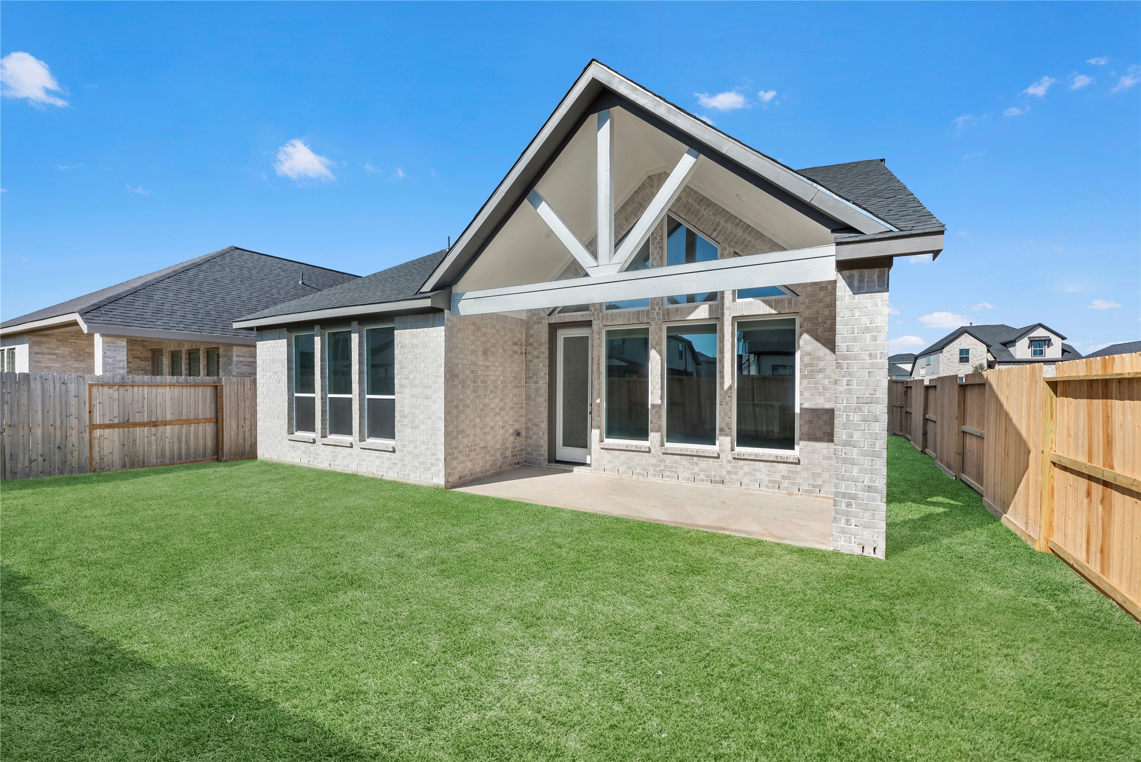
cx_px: 570
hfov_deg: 104.2
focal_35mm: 14
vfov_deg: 81.3
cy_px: 381
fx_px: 444
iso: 100
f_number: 9
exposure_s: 1/60
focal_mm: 14
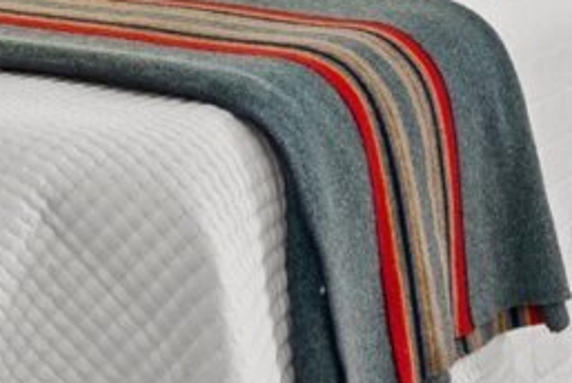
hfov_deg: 23.2
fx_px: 1384
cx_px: 385
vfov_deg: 14.8
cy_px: -168
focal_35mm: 87
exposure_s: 1/4
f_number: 9
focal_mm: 16
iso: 640
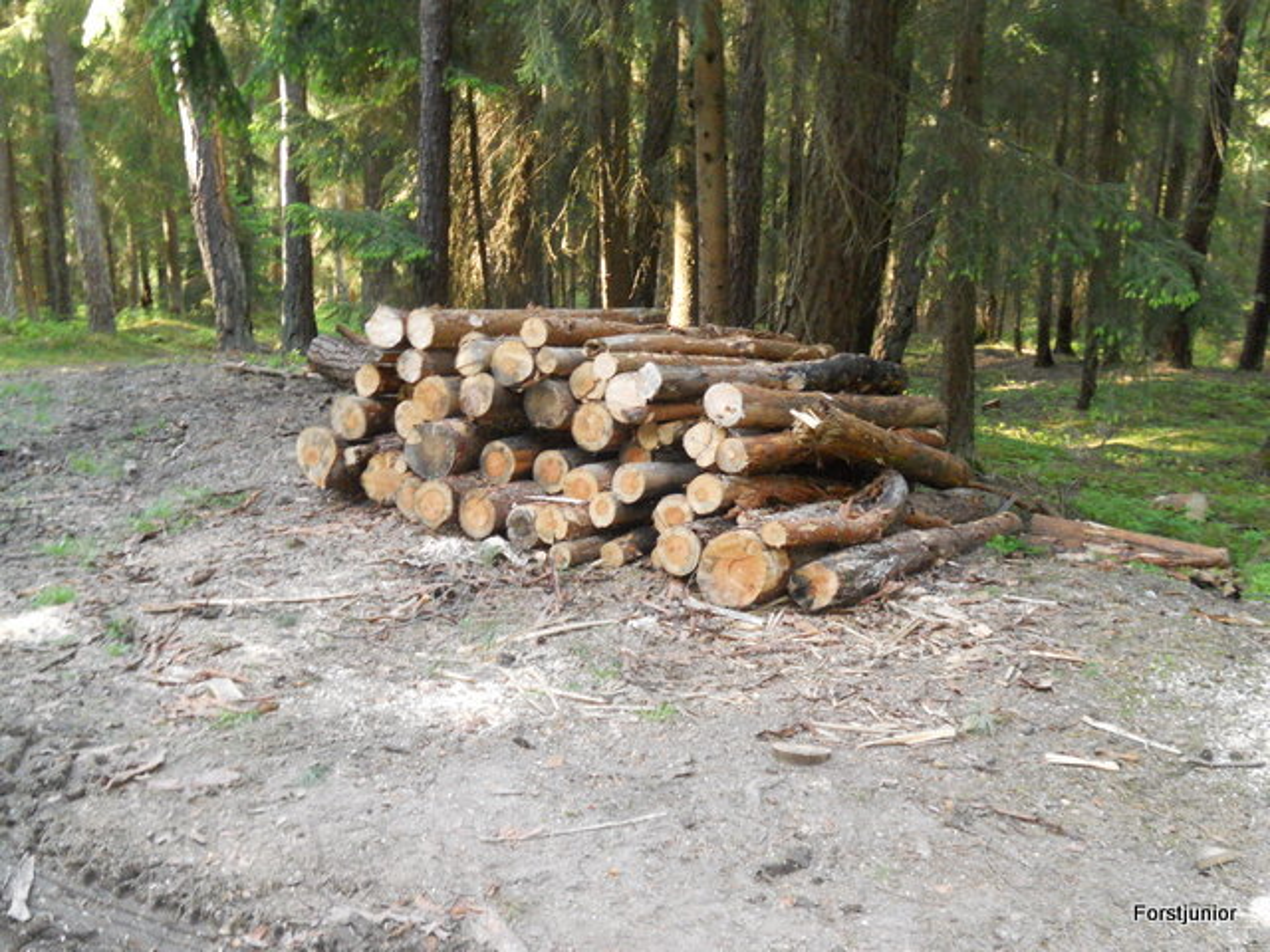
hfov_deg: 49.0
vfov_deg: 37.7
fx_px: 1394
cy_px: 476
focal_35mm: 38
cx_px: 635
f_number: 3.9
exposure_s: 1/30
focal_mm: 6.9
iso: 500
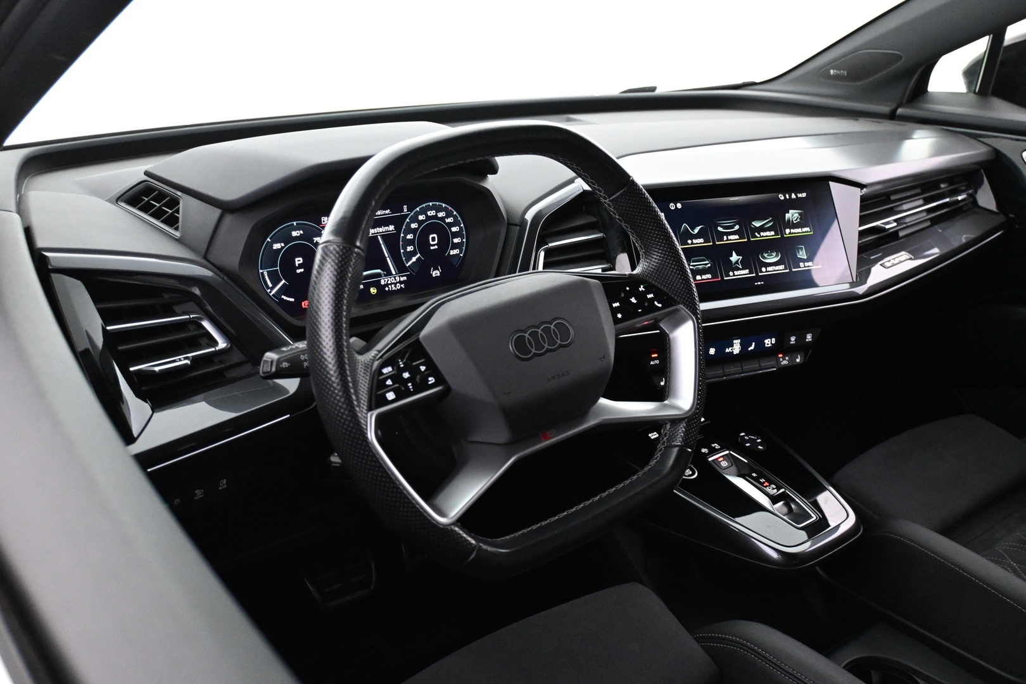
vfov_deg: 40.0
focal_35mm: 33
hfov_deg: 57.2
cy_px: 342
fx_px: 940
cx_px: 513
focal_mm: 22
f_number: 4
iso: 4000
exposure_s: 1/40
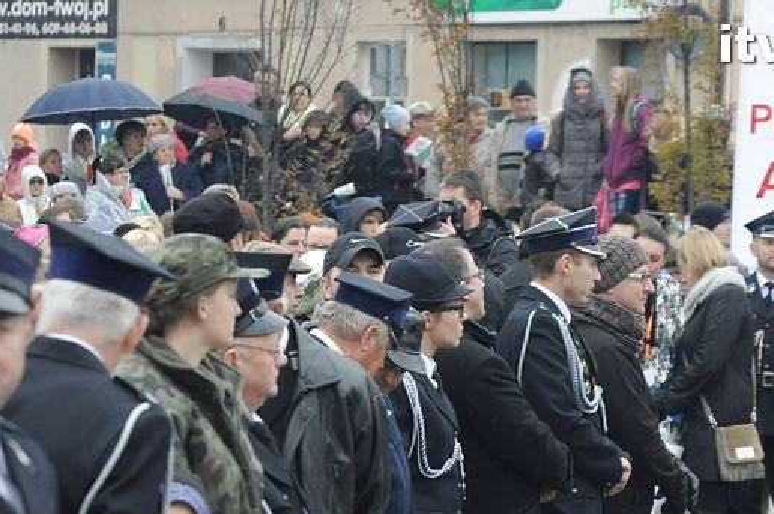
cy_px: 423
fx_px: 5579
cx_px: 419
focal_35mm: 260
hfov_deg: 7.9
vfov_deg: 5.3
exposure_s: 1/250
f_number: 5.6
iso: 800
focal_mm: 105
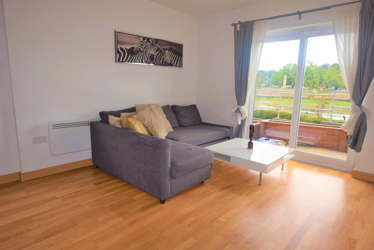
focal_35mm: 21
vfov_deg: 59.5
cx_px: 187
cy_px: 125
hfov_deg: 81.2
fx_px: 218
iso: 180
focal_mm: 14
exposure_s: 1/125
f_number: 5.6
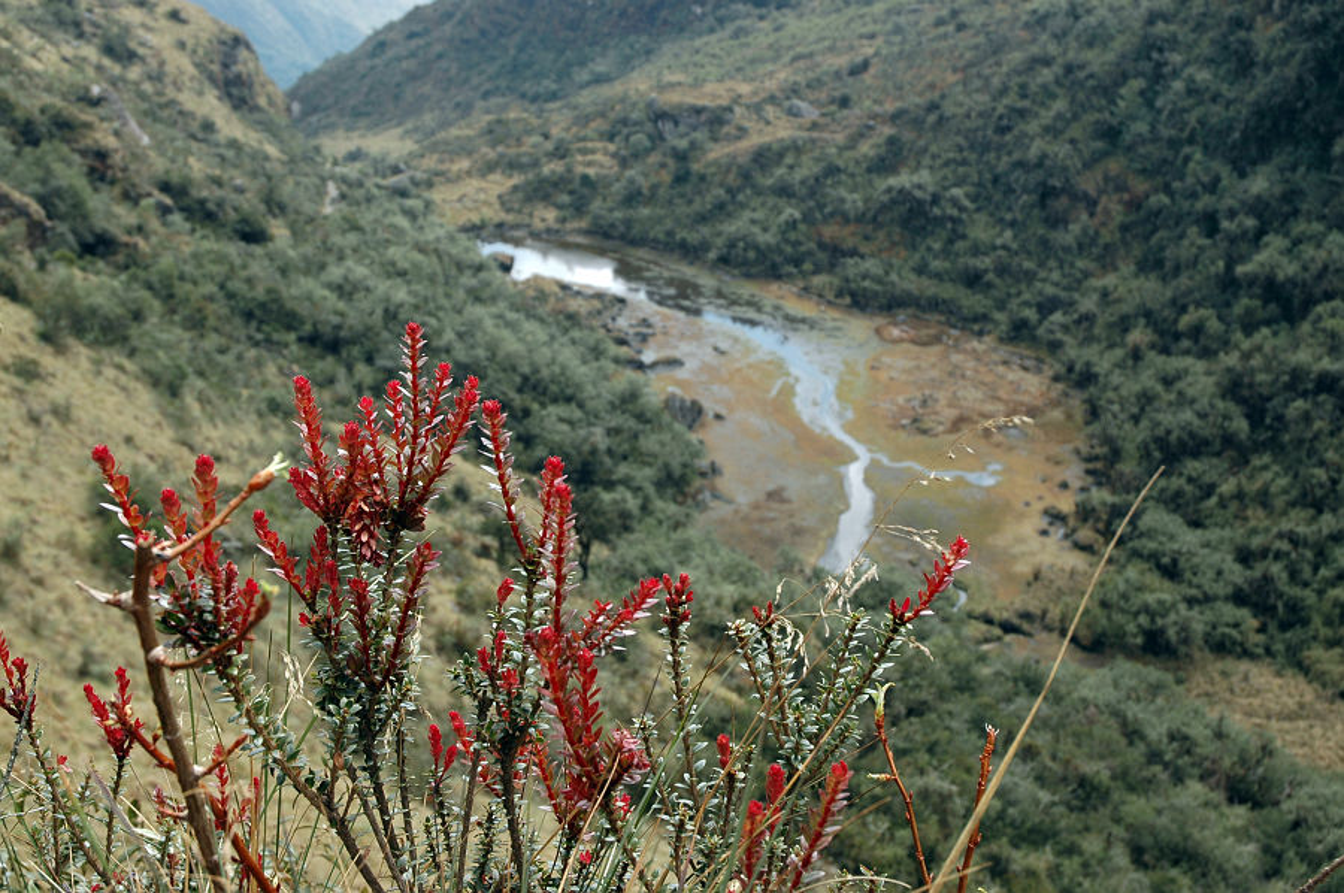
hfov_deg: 42.4
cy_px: 446
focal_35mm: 46
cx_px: 672
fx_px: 1734
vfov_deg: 28.9
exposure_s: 1/160
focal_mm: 31
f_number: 6.3
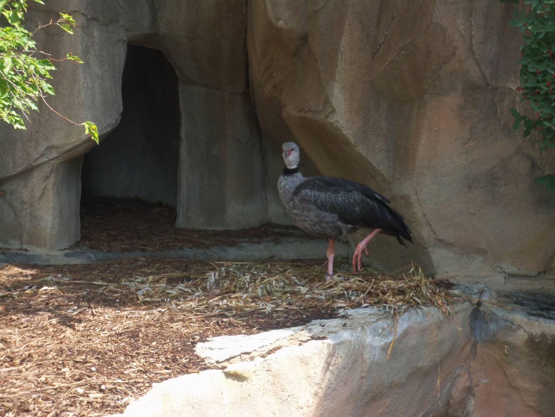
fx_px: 2245
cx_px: 278
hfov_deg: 14.1
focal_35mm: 140
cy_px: 208
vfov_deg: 10.6
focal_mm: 25.3
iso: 160
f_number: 5.7
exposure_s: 1/200
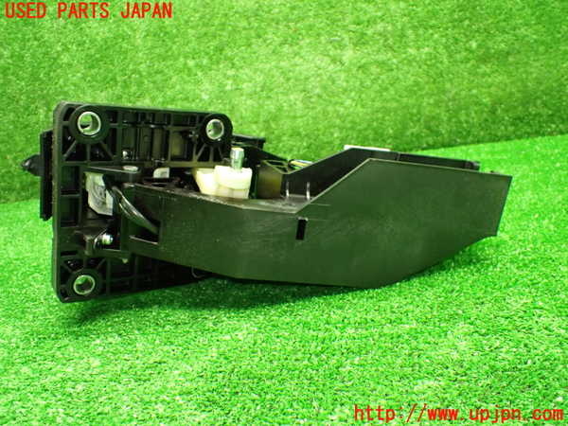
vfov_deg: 46.8
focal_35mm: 30
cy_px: 213
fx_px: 492
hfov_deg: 60.0
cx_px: 284
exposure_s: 1/50
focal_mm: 5.4
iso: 800
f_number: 2.3
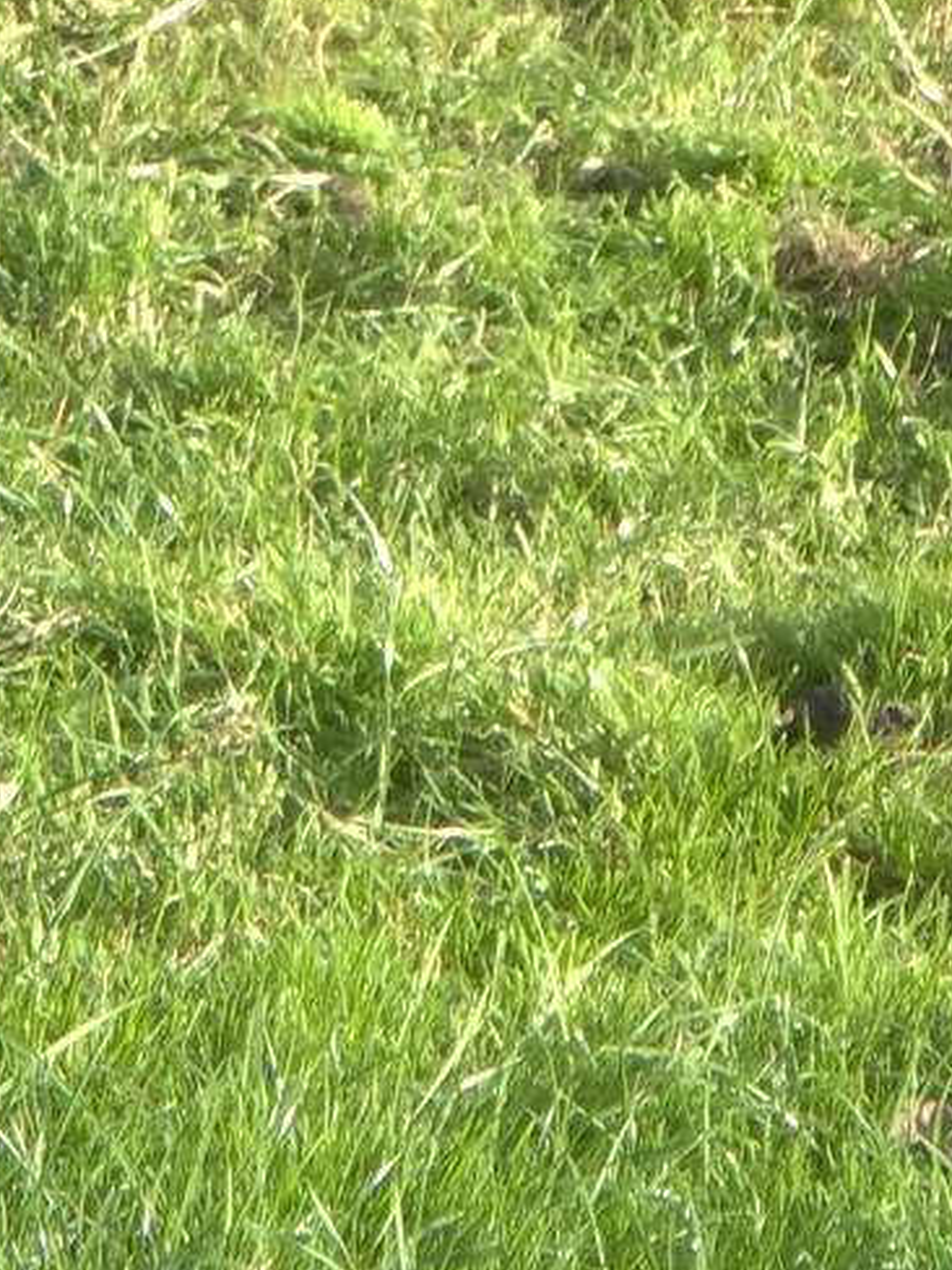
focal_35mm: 541
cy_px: -226
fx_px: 19838
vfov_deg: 3.7
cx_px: 442
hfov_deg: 2.7
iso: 100
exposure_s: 1/80
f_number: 5.9
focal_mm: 29.5
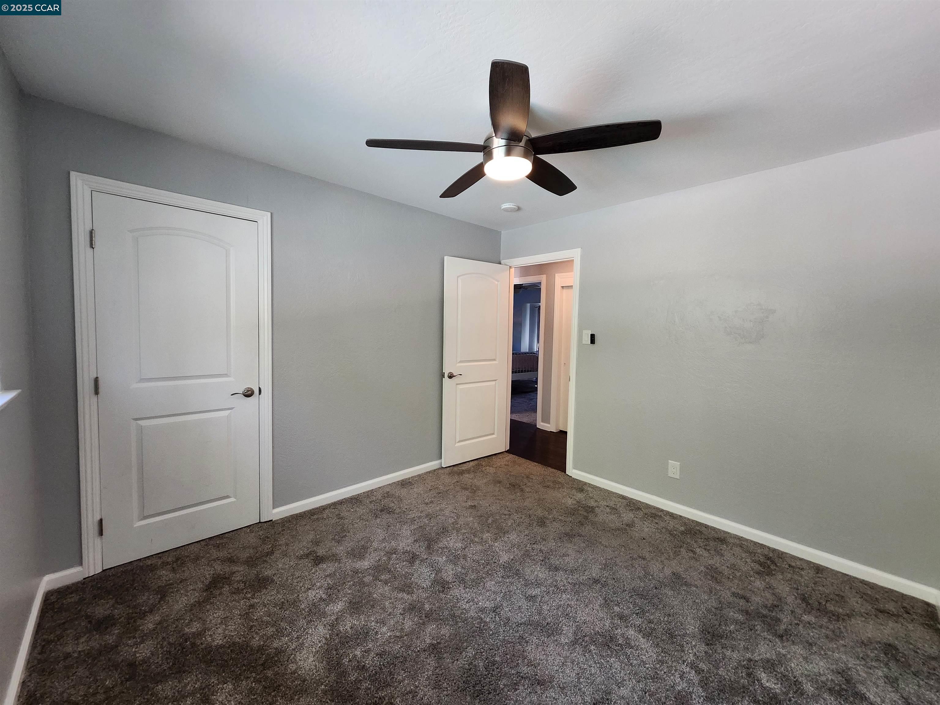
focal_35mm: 13
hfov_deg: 106.2
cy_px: 352
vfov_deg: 89.9
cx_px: 470
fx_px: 353
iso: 320
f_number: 2.2
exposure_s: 1/40
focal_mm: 1.74
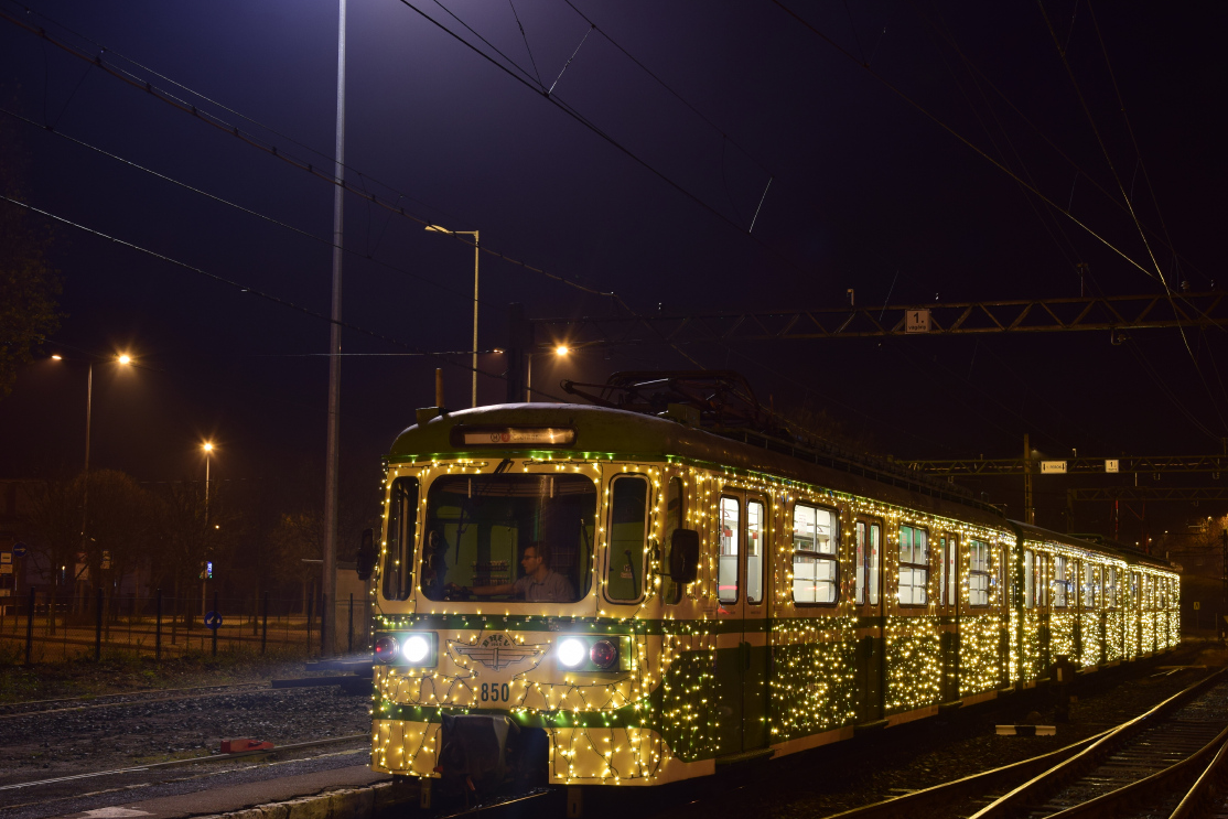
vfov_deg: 24.2
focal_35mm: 56
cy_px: 452
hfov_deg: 35.6
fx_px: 1910
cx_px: 699
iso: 200
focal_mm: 32
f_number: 6.3
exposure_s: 1/1.3
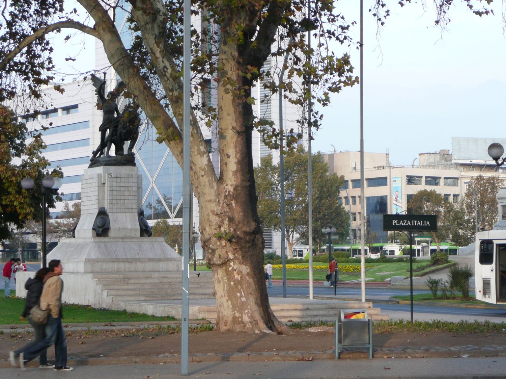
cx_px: 253
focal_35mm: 101
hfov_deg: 19.4
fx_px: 1476
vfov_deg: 14.6
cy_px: 190
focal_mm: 13.7
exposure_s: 1/60
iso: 100
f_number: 4.7
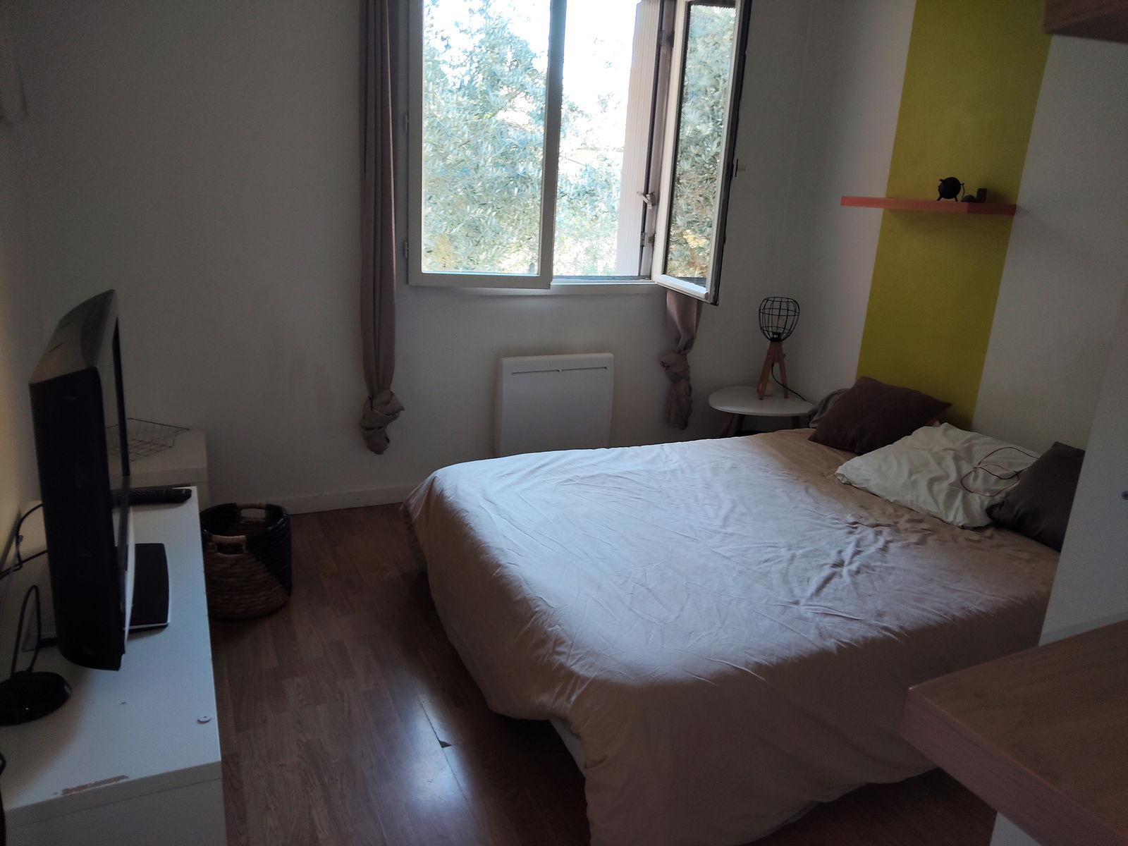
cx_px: 564
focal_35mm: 25
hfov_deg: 69.4
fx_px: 815
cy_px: 423
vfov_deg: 54.9
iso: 133
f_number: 1.8
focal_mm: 4.15
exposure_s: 1/20
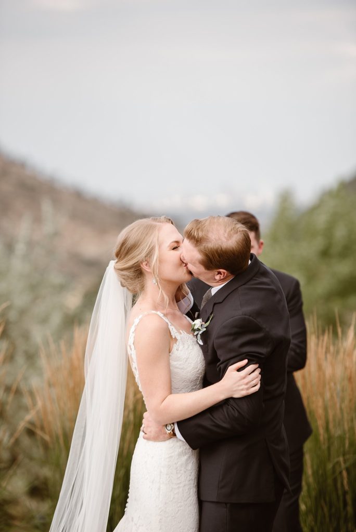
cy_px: 266
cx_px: 178
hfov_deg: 8.3
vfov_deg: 12.4
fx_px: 2444
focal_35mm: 165
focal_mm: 165
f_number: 2.8
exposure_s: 1/1600
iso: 200
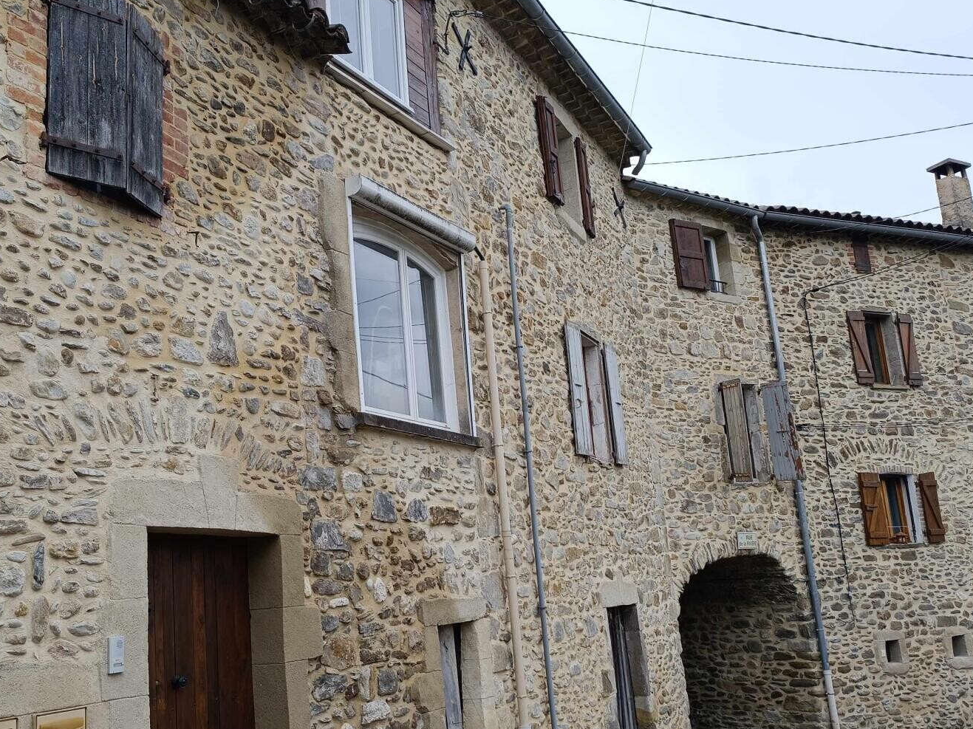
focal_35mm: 35
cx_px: 345
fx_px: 984
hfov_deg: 51.9
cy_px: 397
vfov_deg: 40.6
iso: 53
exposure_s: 1/360
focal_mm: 6.14
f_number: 1.65
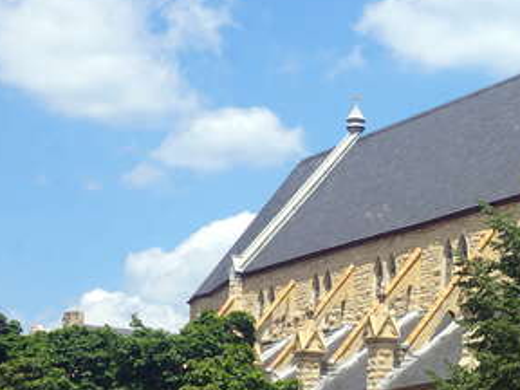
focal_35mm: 112
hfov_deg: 16.7
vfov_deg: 13.2
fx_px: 1682
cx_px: 652
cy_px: 266
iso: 100
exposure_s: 1/160
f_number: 11
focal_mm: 28
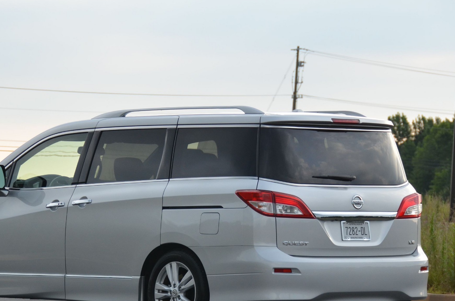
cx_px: 180
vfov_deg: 7.9
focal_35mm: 172
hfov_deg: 12.0
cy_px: 210
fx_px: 2169
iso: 720
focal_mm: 80
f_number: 5
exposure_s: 1/1000
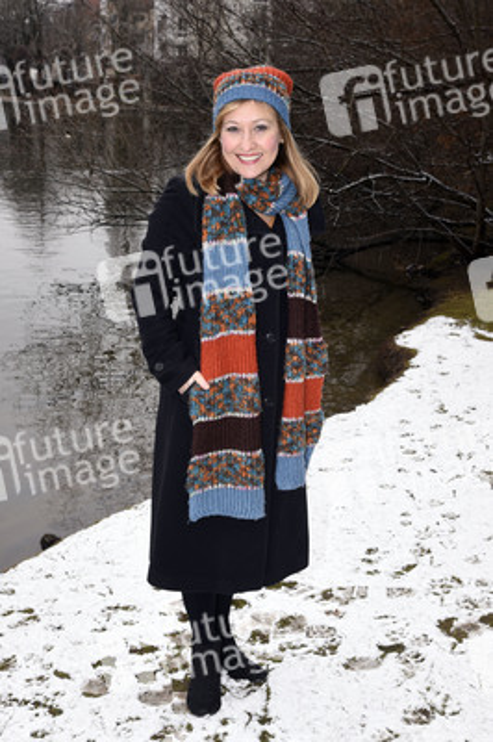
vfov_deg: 38.2
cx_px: 246
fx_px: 1070
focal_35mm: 52
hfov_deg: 25.9
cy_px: 371
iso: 800
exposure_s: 1/160
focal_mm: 52
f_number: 10
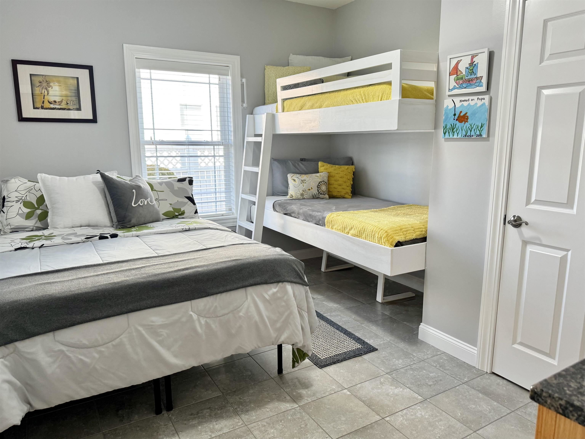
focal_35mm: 24
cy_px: 220
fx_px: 406
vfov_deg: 56.8
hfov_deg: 71.6
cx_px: 292
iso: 125
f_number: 1.78
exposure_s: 1/120
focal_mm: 6.86
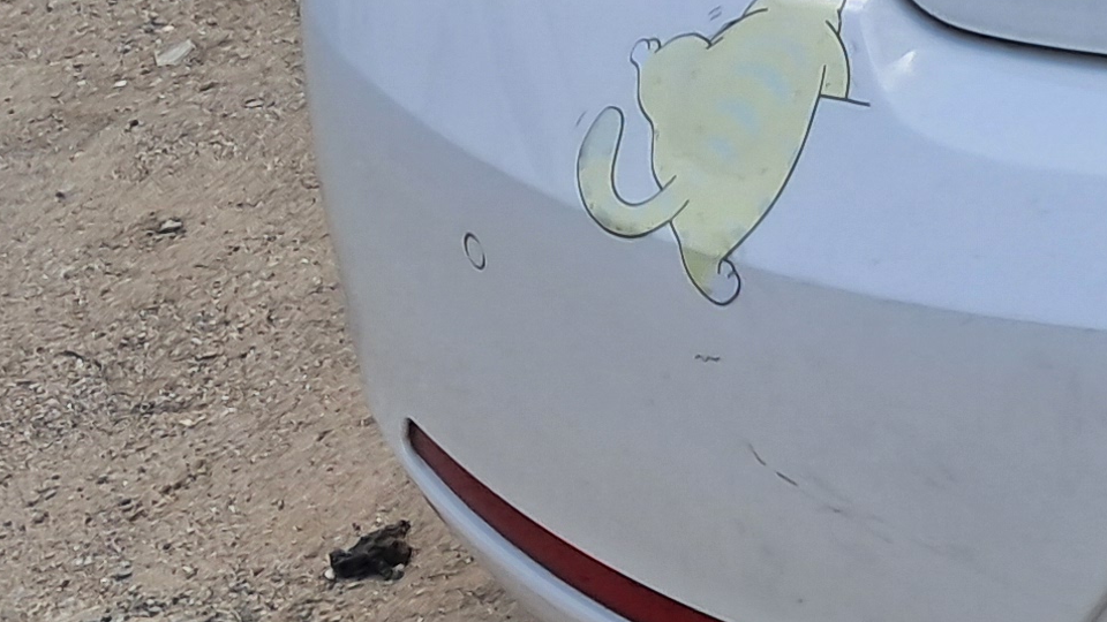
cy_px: -388
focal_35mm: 125
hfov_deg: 15.3
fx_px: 3669
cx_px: 1861
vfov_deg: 9.4
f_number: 1.8
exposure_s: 1/245
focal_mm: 4
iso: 50
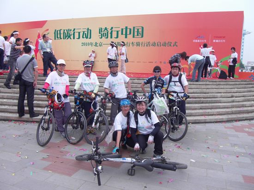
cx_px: 127
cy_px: 95
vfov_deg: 49.7
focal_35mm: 28
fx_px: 205
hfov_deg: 63.5
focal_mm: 6
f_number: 7.3
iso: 80
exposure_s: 1/100
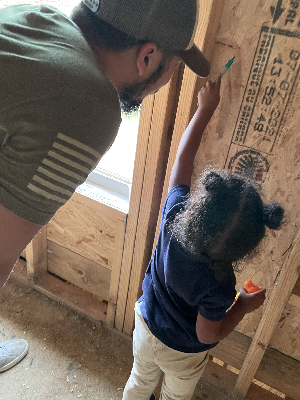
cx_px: 153
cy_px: 205
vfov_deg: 60.0
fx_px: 347
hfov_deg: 46.8
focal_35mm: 30
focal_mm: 4.2
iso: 640
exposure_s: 1/38
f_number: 1.6
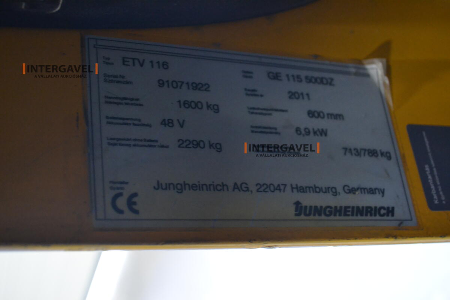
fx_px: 656
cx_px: 225
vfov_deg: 25.8
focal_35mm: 52
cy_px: 150
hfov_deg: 37.9
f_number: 5
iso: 2500
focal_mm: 35
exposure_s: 1/15
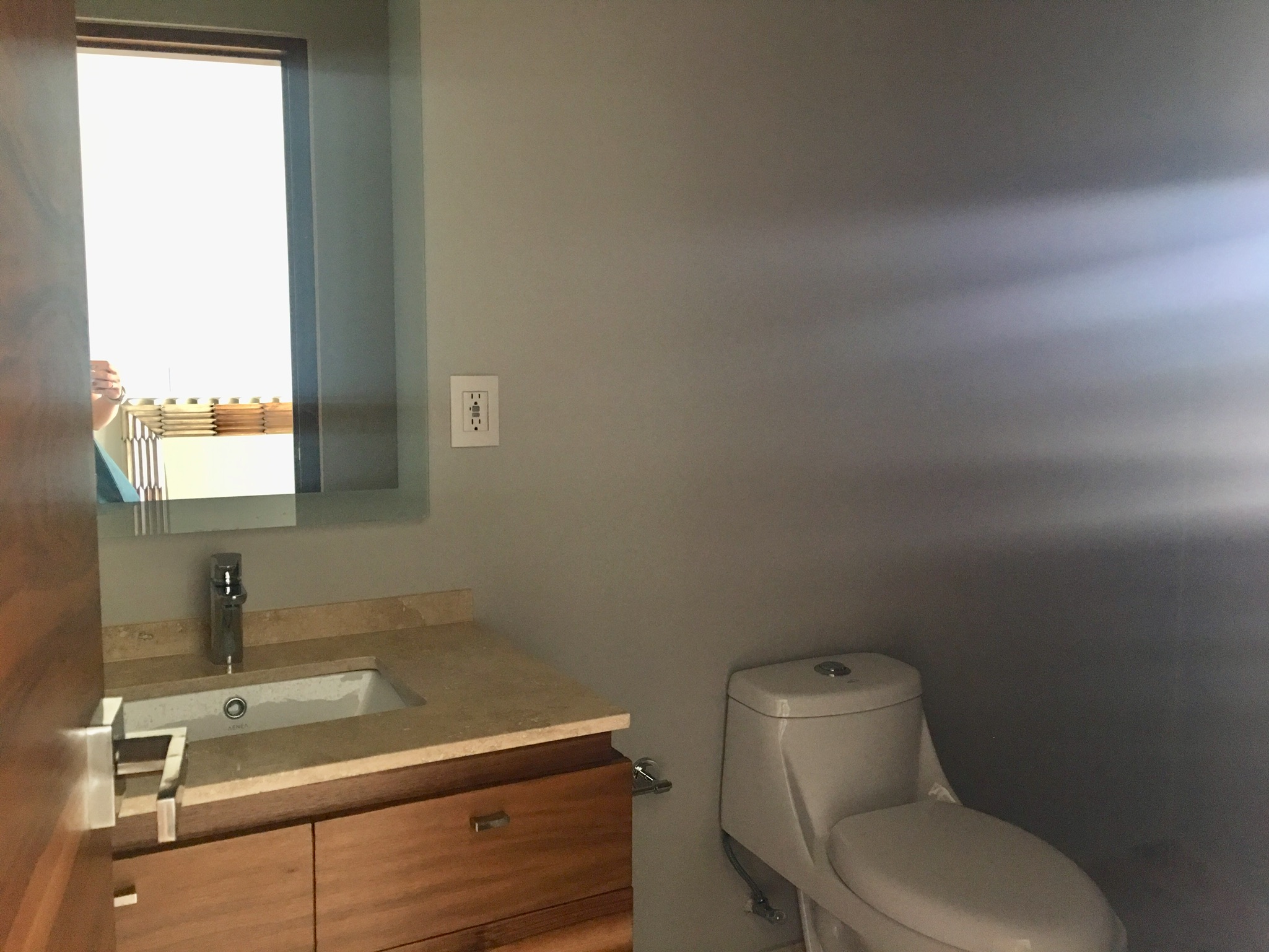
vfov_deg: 48.2
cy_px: 476
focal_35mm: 29
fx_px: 1063
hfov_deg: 61.7
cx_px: 634
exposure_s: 1/10
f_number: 2.2
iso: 100
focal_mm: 4.15
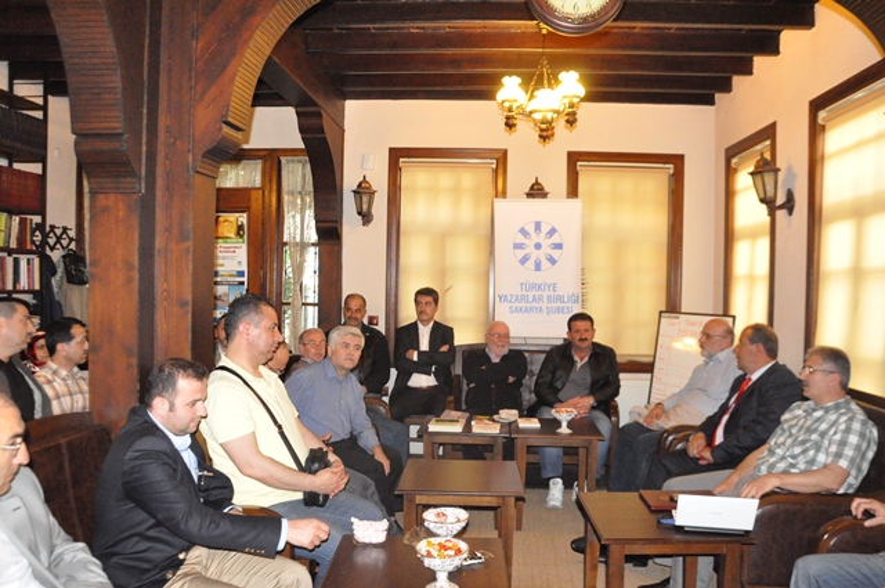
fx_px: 663
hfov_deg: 67.4
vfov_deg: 47.8
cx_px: 442
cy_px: 294
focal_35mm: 27
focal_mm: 18
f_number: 6.3
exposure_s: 1/60
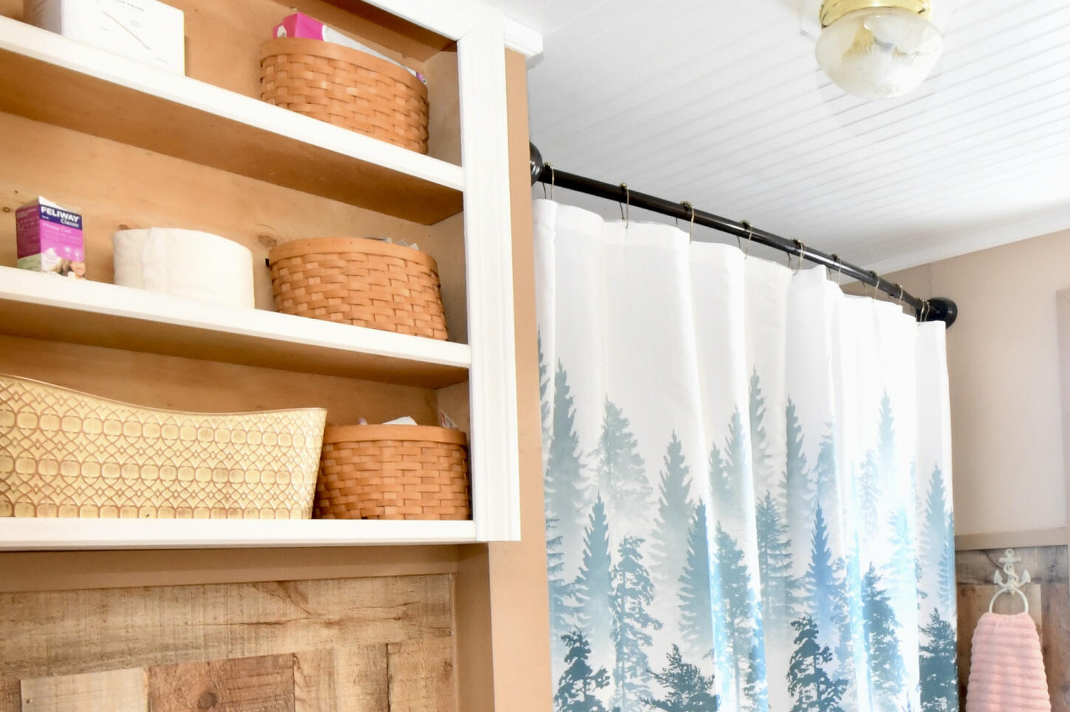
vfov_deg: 40.9
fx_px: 921
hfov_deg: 56.5
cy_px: 549
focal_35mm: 31
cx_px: 835
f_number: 14
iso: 1600
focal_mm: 10
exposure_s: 1/2.5
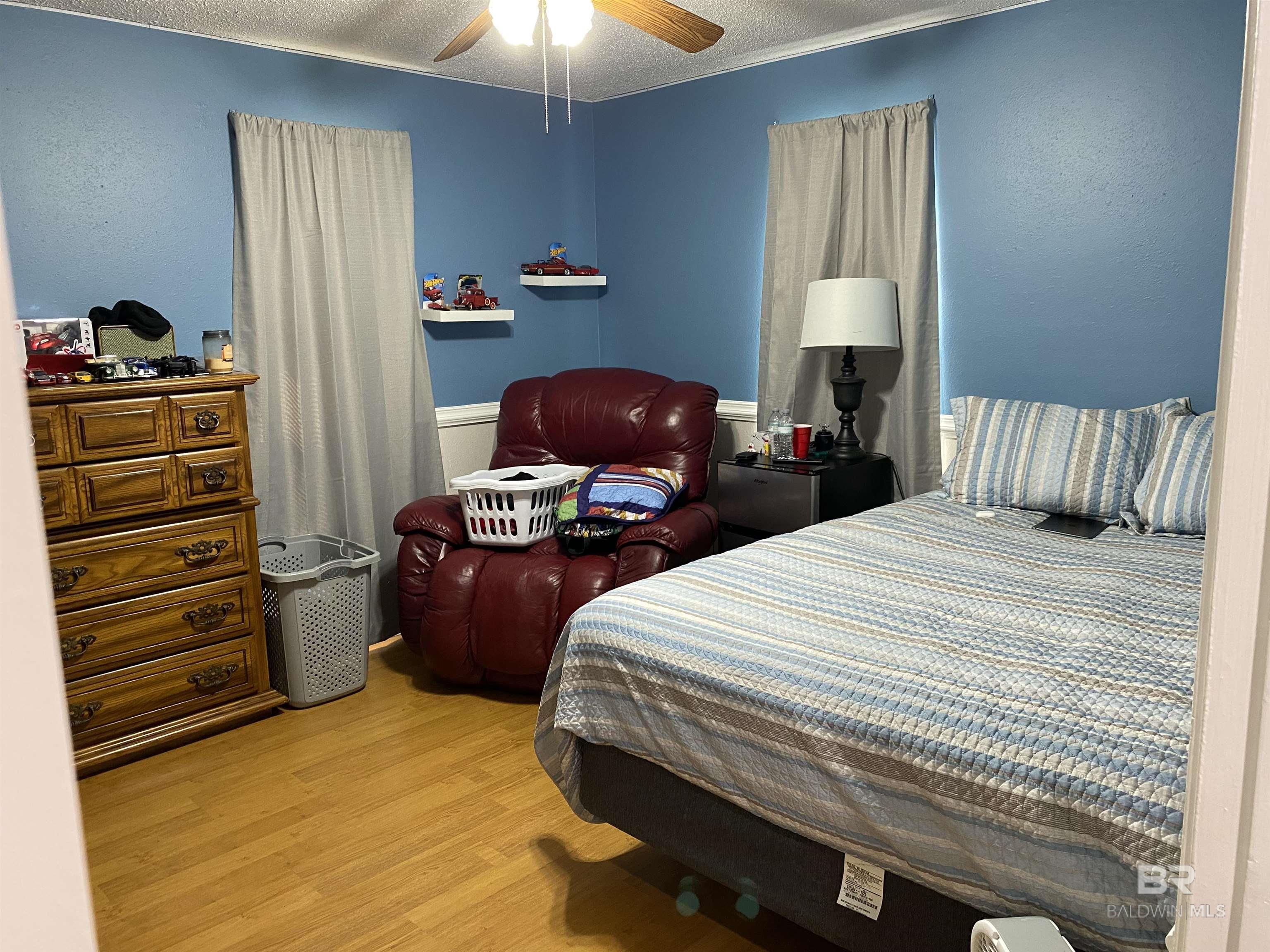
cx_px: 635
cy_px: 476
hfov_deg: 67.3
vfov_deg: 53.1
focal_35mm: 26
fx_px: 954
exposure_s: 1/60
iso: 200
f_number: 1.8
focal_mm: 4.25
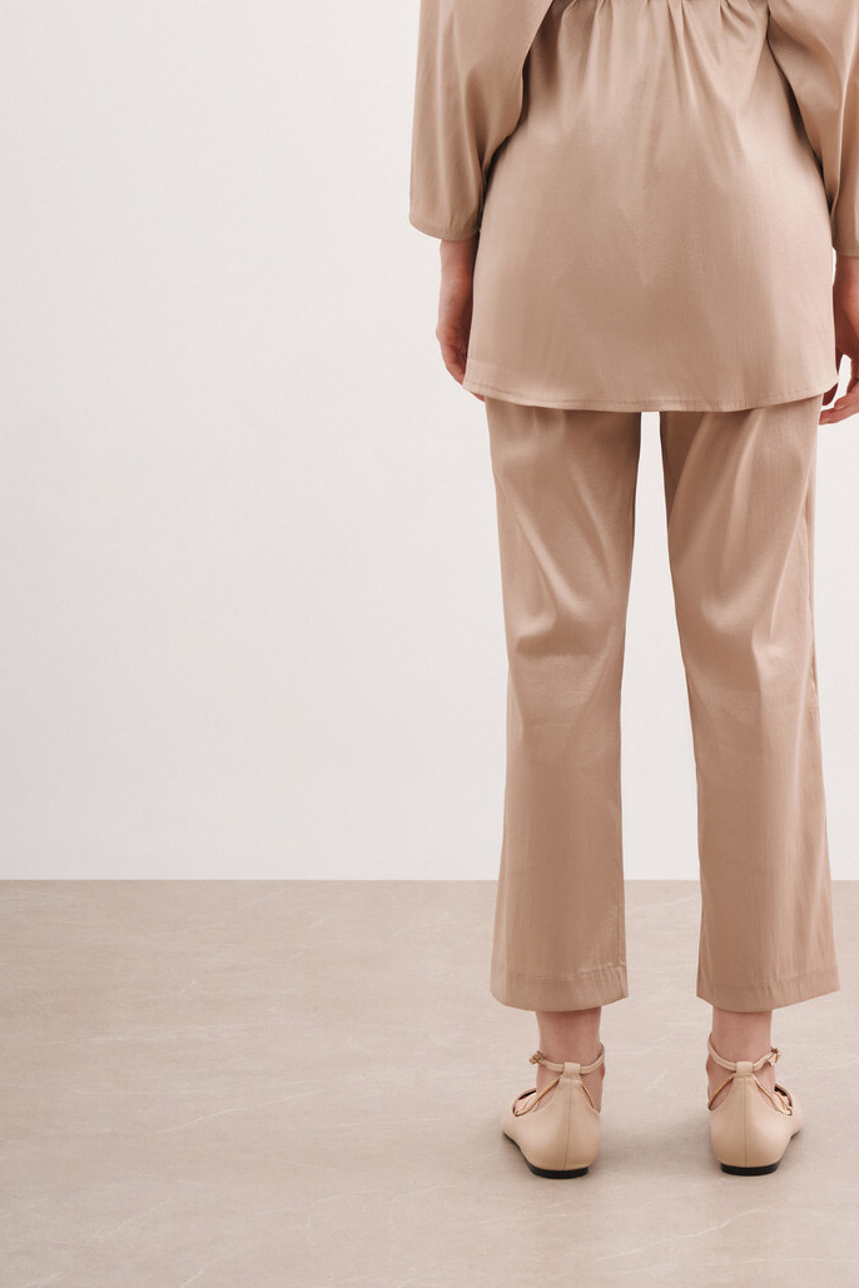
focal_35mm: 105
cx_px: 695
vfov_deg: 19.2
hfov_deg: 13.0
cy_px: 223
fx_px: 3758
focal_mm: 60
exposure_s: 1/160
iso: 400
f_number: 11
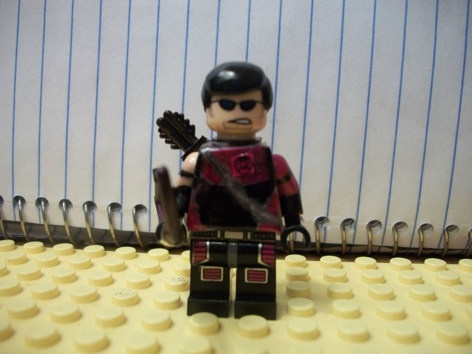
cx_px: 236
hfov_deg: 56.8
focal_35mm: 32
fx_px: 436
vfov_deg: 44.2
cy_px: 177
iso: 160
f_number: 2.9
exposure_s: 1/20
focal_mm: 5.7
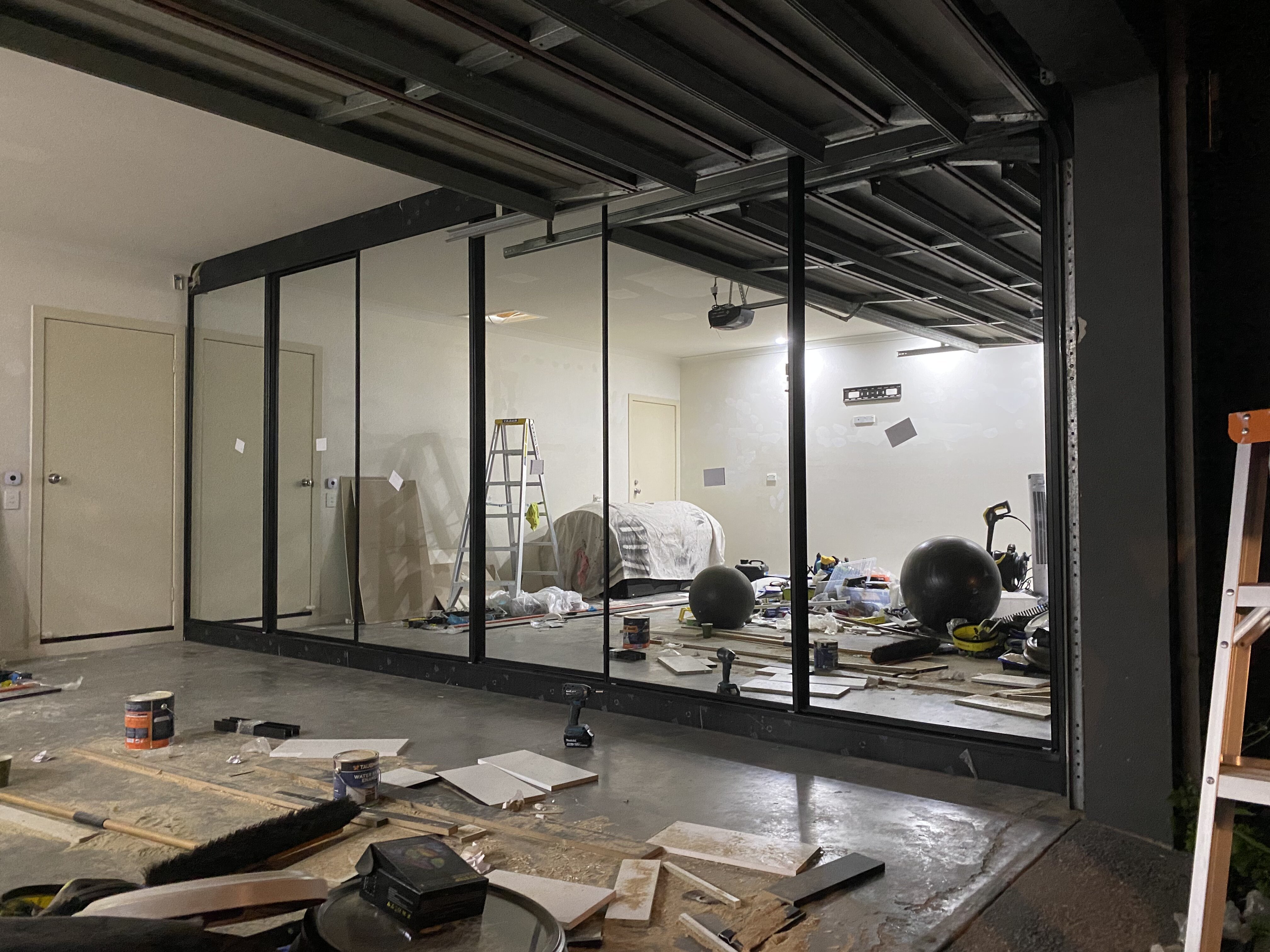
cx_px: 635
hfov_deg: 67.3
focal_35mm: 26
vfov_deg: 53.1
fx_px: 954
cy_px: 476
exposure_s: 1/33
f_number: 1.8
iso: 500
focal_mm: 4.25
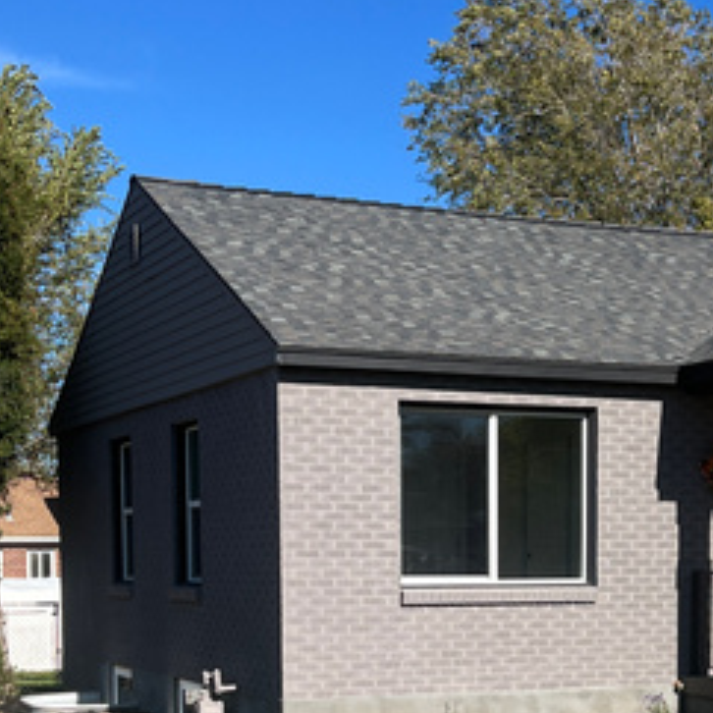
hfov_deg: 23.6
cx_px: 474
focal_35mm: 73
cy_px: 648
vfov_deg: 23.0
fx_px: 1701
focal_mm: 5.7
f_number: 1.5
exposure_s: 1/4831
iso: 50
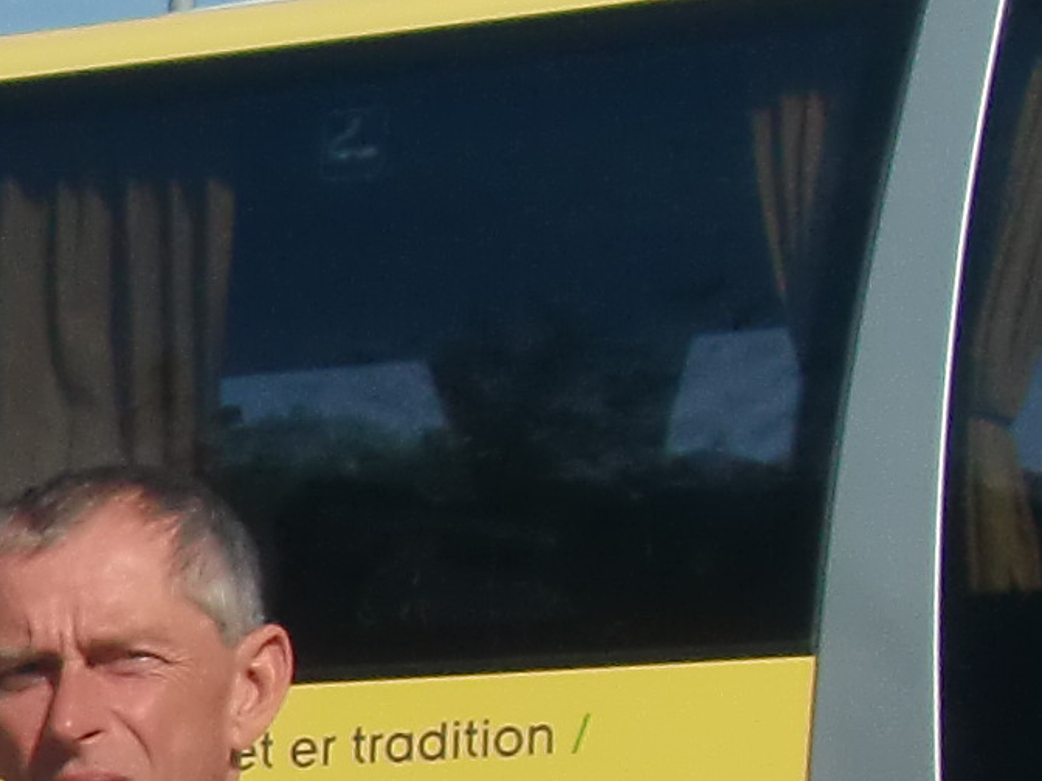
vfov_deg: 5.6
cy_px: 1433
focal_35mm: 262
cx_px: -1468
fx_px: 7887
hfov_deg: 7.1
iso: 64
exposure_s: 1/250
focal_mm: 7.91
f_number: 10
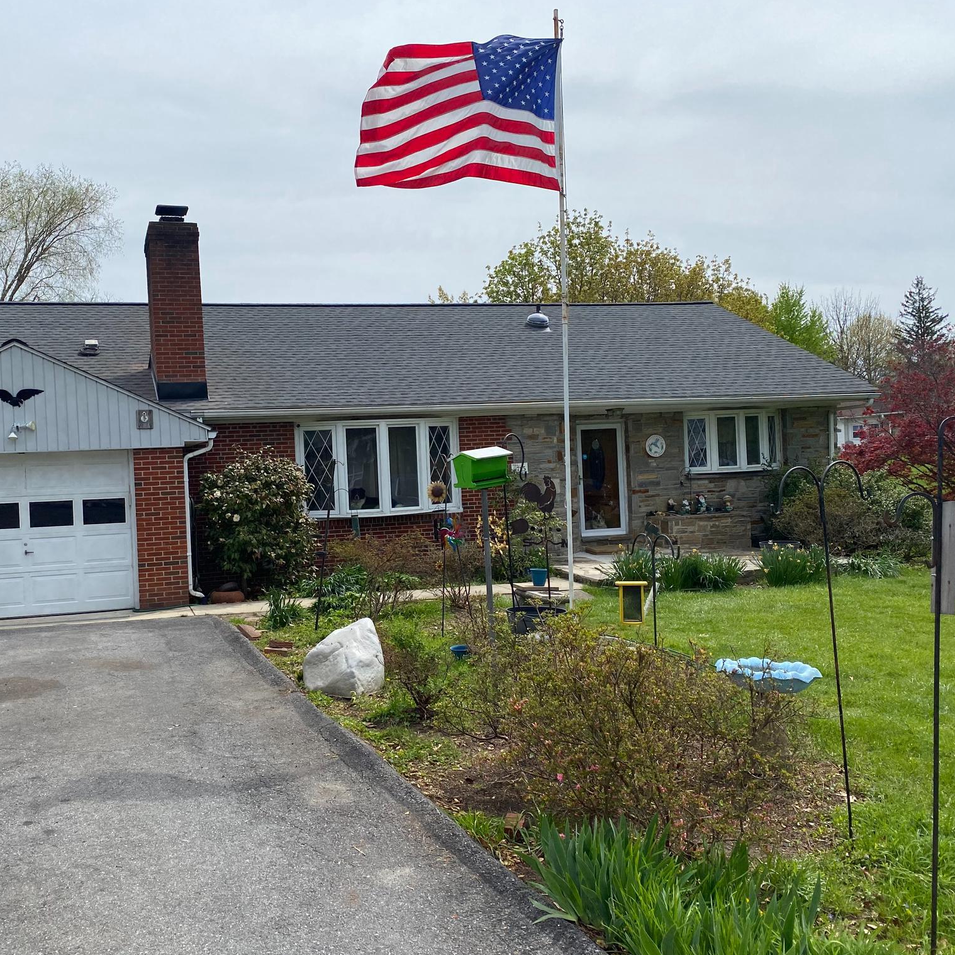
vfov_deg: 52.5
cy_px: 481
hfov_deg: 52.1
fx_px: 968
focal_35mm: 31
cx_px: 371
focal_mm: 4.25
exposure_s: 1/3846
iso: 32
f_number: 1.8
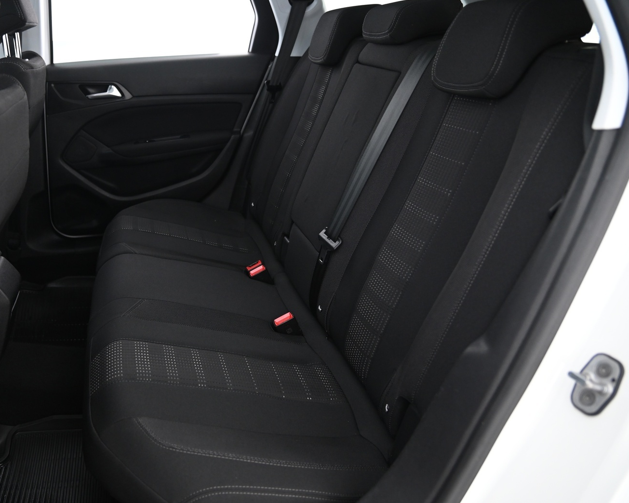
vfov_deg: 51.5
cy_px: 257
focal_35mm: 28
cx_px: 241
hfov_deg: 61.5
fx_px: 521
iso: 2000
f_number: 4
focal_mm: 24
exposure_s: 1/13
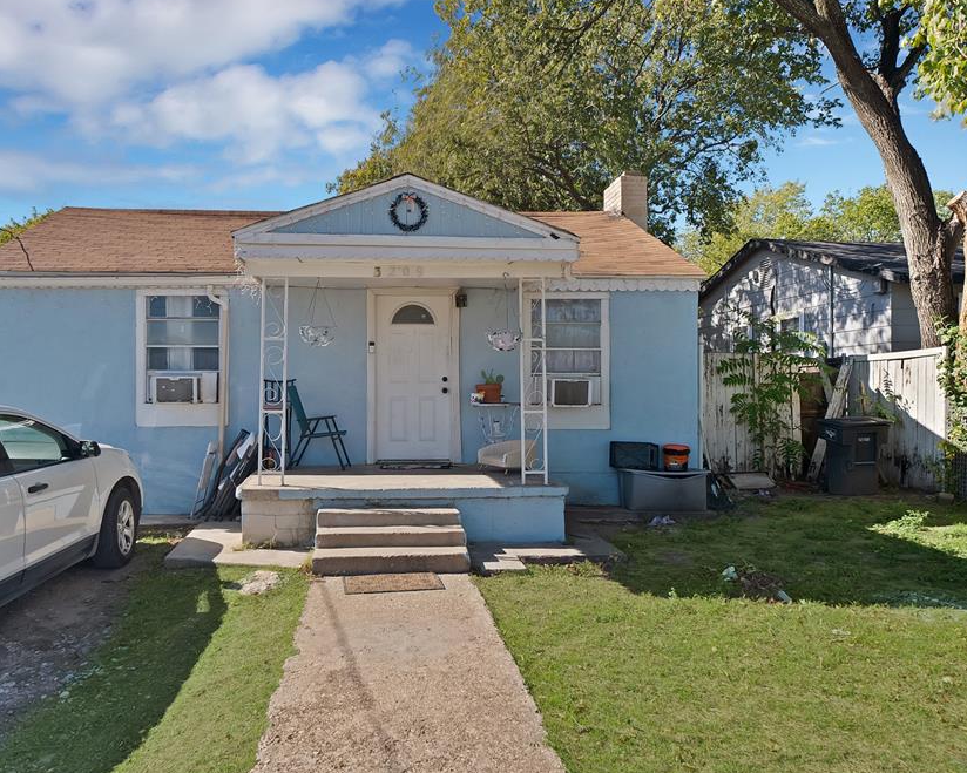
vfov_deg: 51.5
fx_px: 801
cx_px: 392
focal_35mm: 28
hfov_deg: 61.7
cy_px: 391
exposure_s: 1/250
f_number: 9
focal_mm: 24
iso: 640
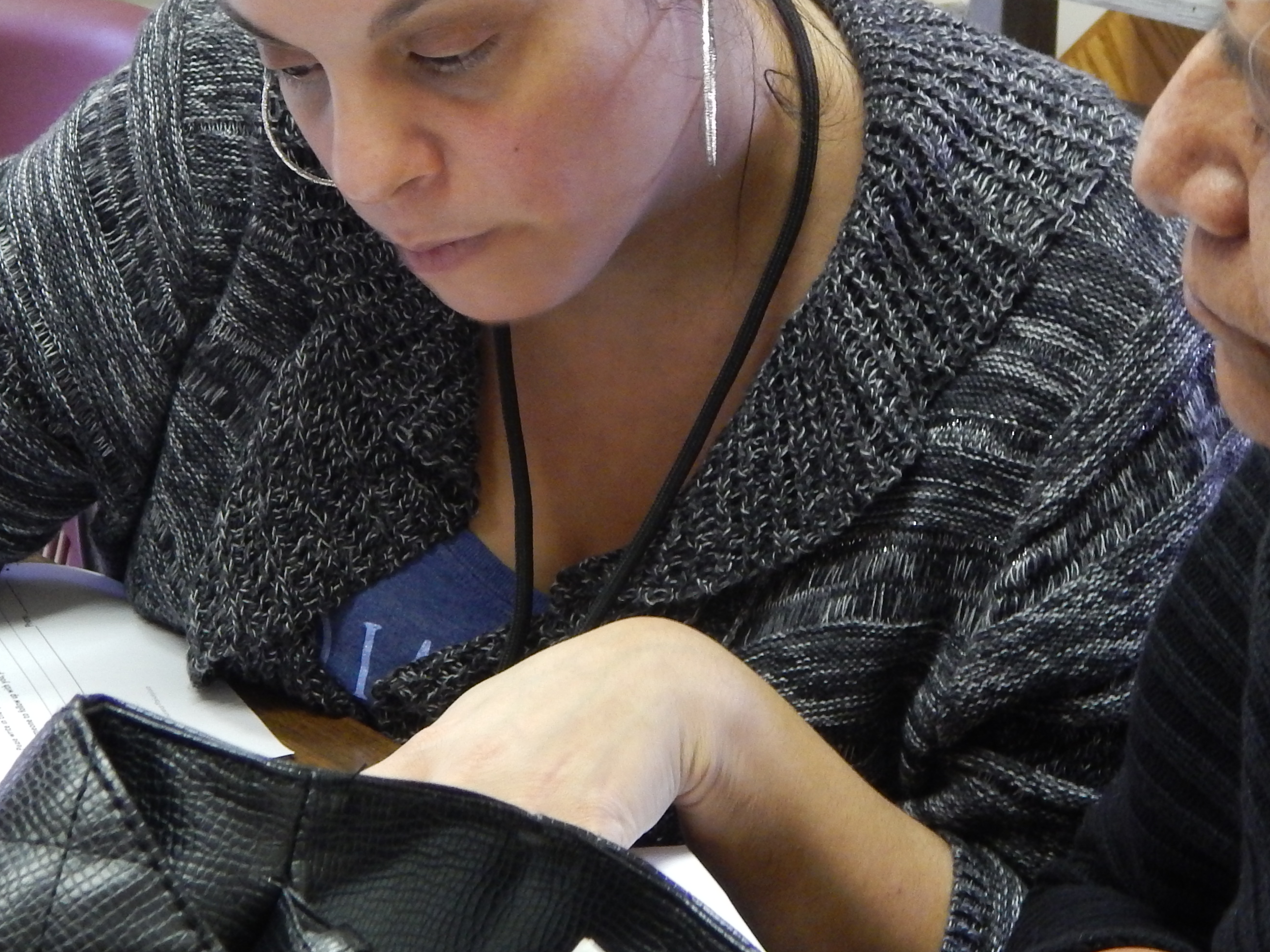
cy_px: 199
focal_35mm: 107
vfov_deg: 13.8
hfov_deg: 18.4
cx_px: 552
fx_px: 3925
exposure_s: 1/13
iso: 400
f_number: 4
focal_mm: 10.9
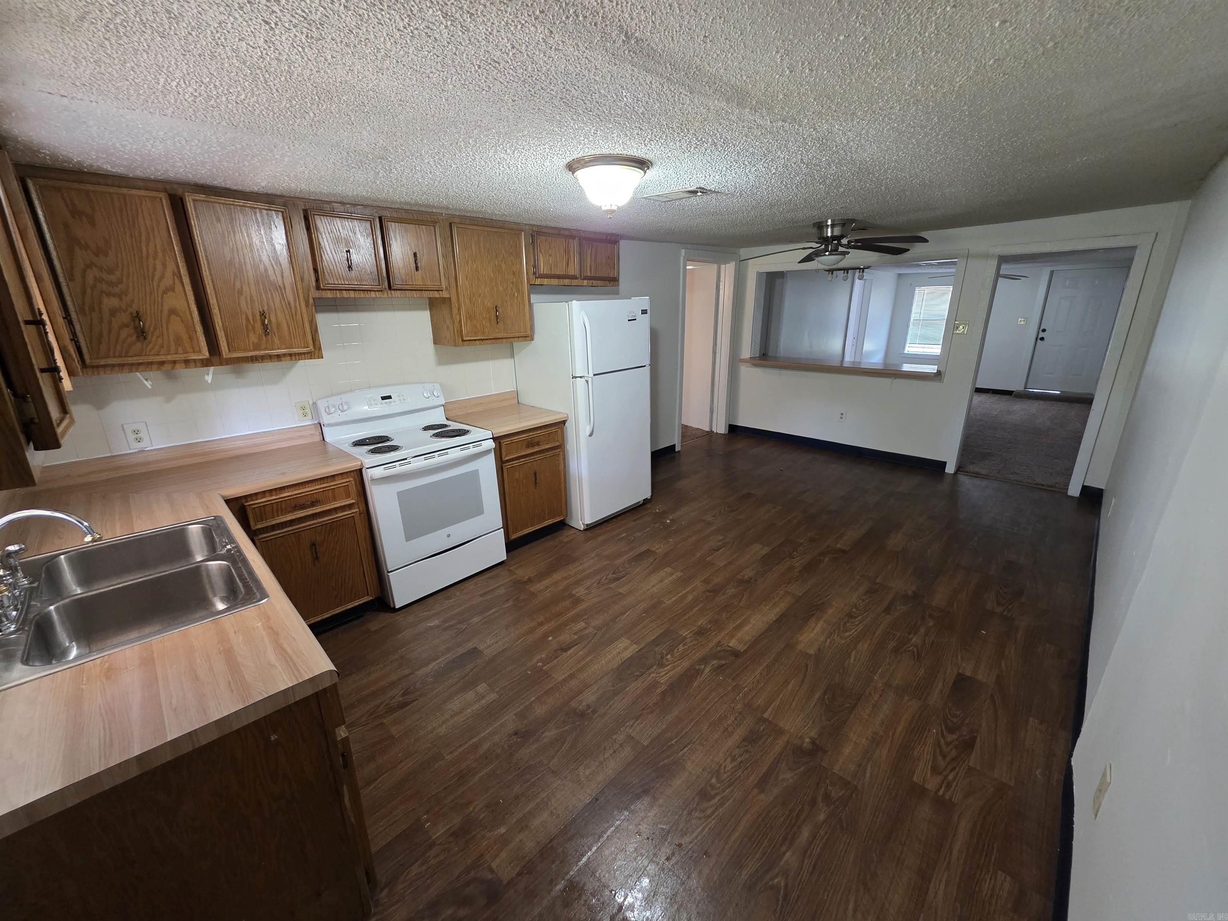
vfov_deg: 89.9
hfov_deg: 106.2
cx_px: 614
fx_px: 461
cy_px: 460
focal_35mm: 13
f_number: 1.9
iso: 500
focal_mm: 2.2
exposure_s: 1/60
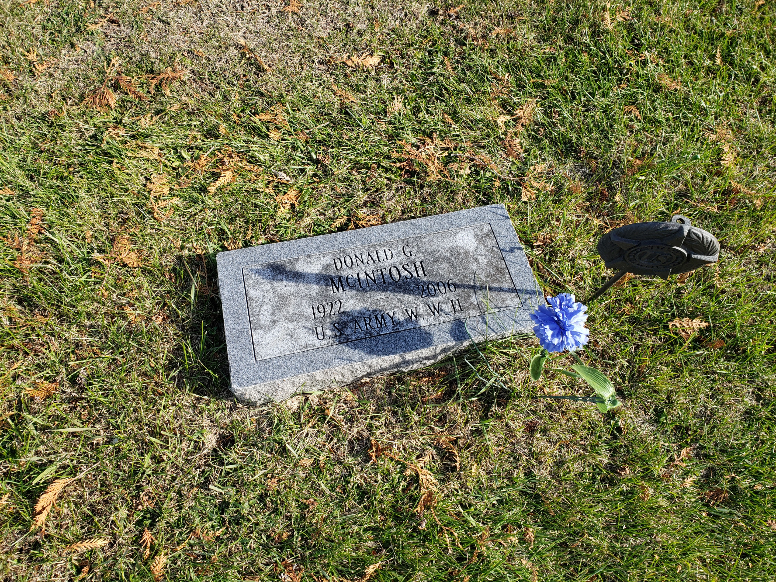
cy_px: 291
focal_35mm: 26
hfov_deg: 67.3
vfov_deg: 53.1
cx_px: 388
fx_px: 583
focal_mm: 4.3
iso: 50
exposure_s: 1/461
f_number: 2.4
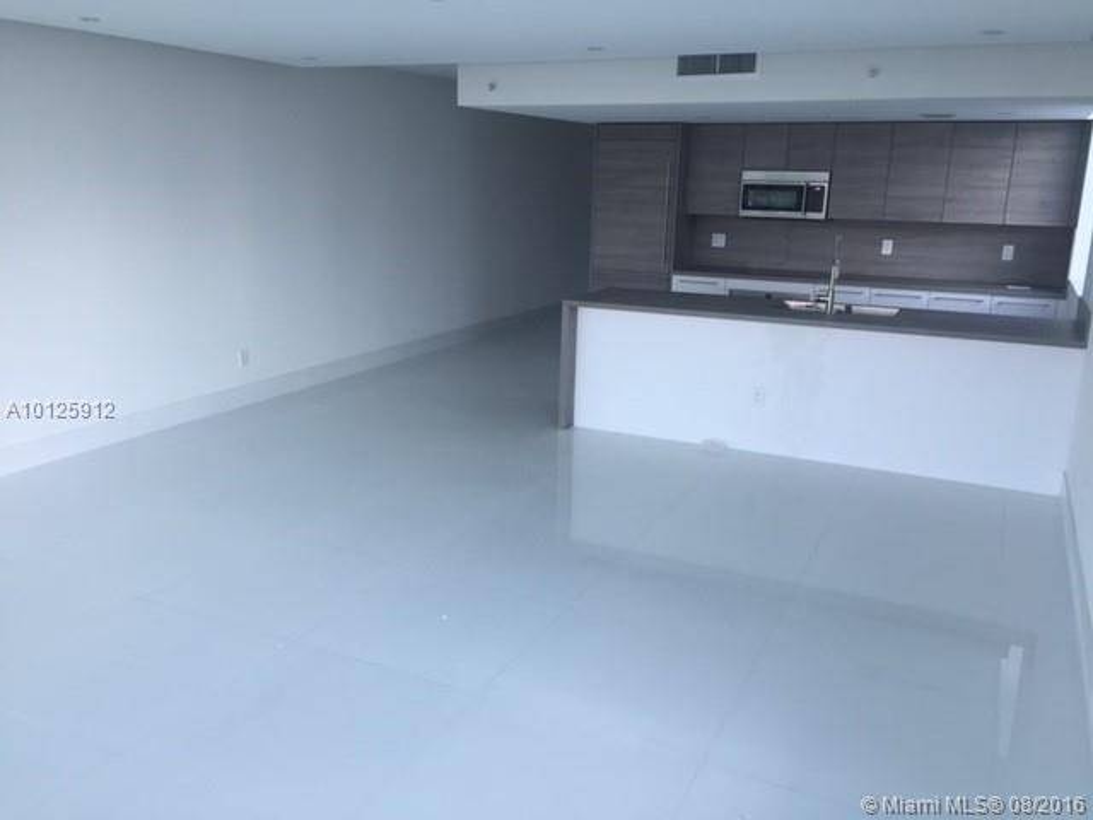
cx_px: 546
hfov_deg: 61.7
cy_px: 410
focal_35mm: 29
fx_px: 916
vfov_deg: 48.2
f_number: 2.2
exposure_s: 1/129
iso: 32
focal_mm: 4.15
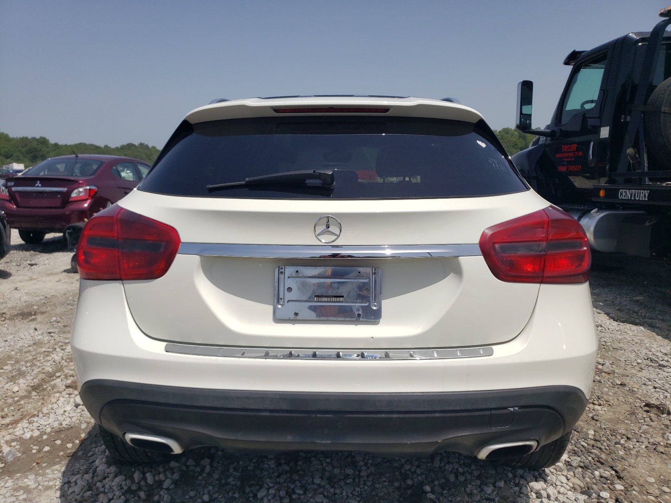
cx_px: 336
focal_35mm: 26
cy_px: 252
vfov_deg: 53.1
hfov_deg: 67.3
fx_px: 504
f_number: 1.5
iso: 50
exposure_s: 1/10000
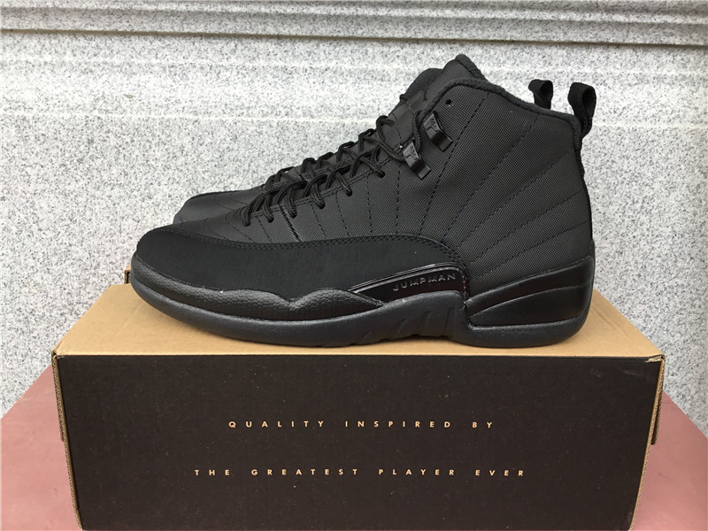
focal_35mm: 31
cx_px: 354
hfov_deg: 58.4
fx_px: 634
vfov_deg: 45.4
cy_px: 266
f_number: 2.4
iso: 32
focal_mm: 3.3
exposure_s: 1/100
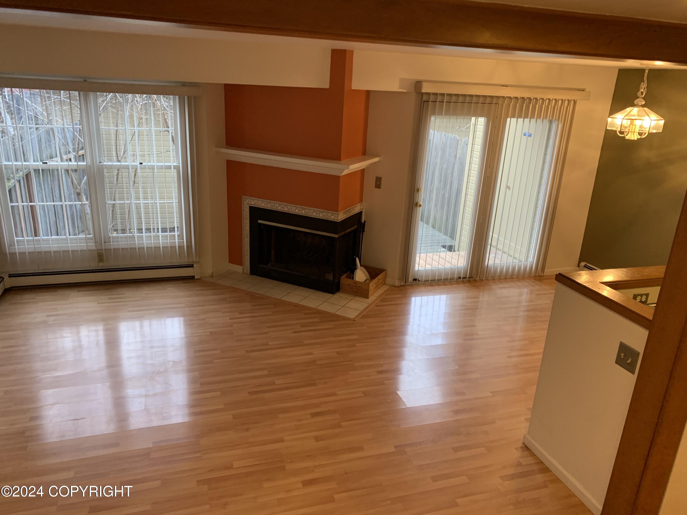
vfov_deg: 53.1
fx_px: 516
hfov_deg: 67.3
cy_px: 258
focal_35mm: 26
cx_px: 344
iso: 200
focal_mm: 4.25
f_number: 1.8
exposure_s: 1/60
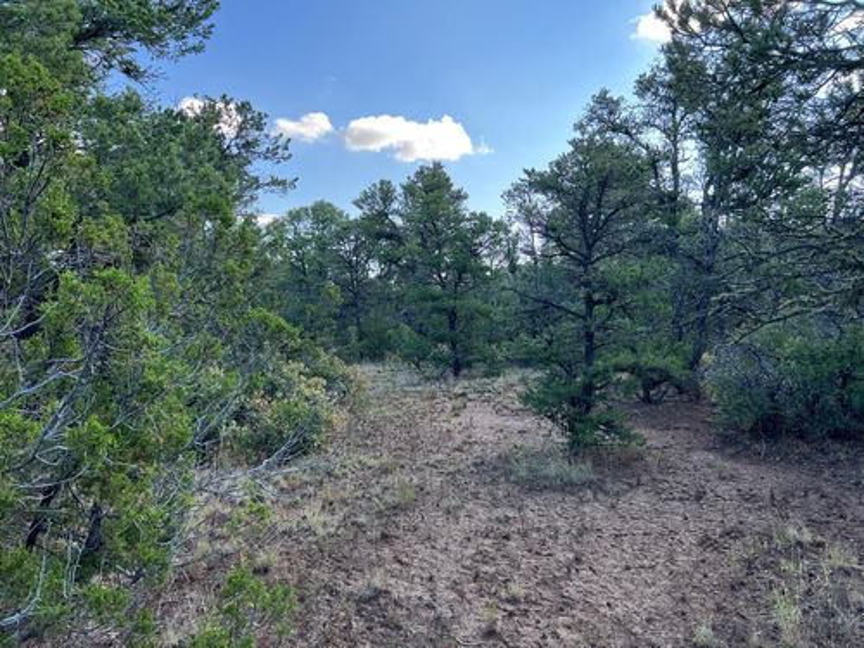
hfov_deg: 67.3
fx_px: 649
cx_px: 432
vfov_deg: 53.1
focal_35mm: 26
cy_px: 324
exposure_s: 1/791
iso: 50
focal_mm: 5.7
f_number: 1.5
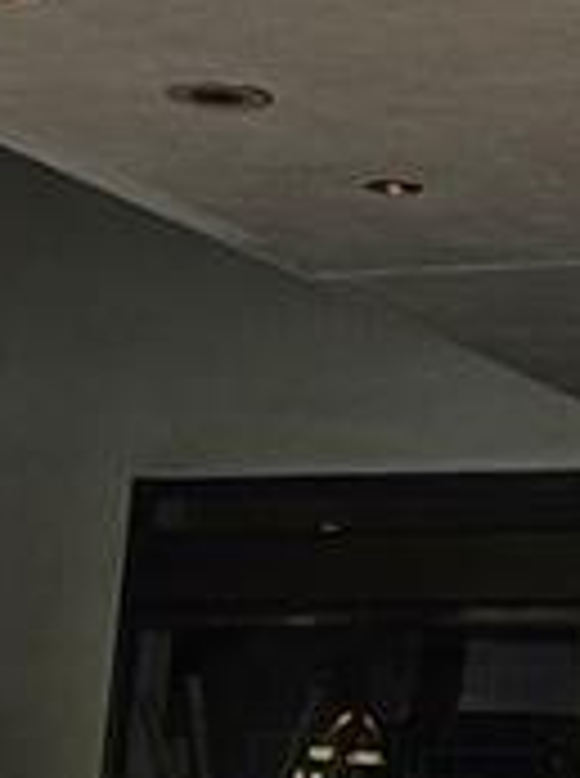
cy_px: 18
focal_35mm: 160
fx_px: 3588
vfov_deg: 12.2
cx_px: 755
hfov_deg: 9.1
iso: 25
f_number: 1.8
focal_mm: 5.4
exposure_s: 1/292
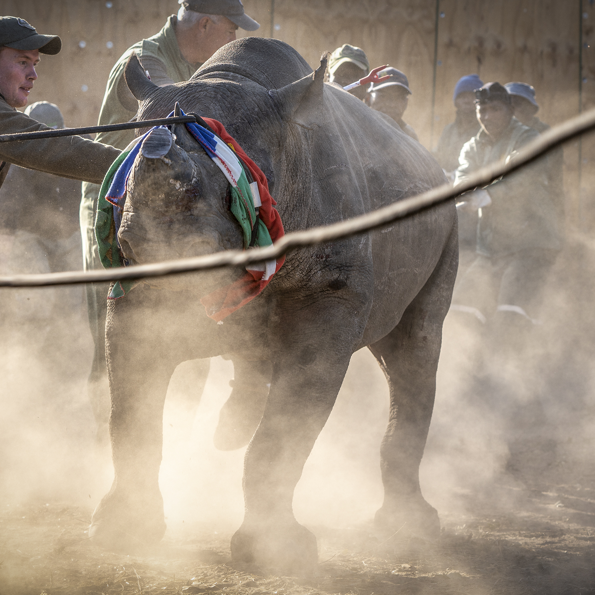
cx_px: 274
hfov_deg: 17.6
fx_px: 1925
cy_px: 297
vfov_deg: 17.6
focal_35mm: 99
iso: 100
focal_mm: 77
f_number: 4.5
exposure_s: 1/320
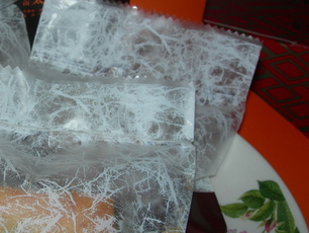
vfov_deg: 23.7
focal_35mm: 62
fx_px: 554
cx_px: 63
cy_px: 126
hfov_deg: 30.4
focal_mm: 7.8
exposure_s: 1/60.1
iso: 50
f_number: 4.8
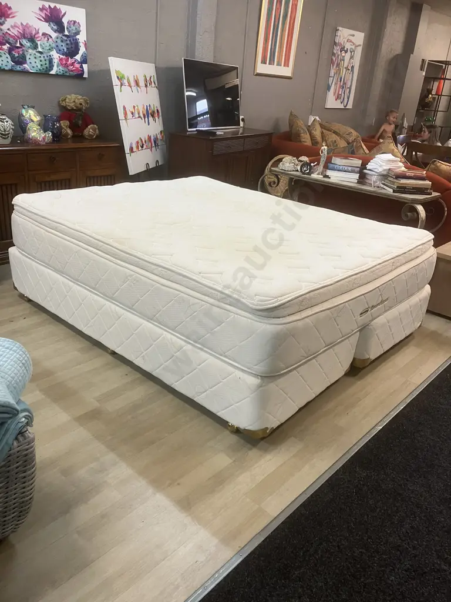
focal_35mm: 28
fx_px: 486
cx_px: 226
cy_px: 301
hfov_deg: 49.7
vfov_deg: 63.4
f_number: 1.8
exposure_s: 1/50
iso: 80
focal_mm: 3.99
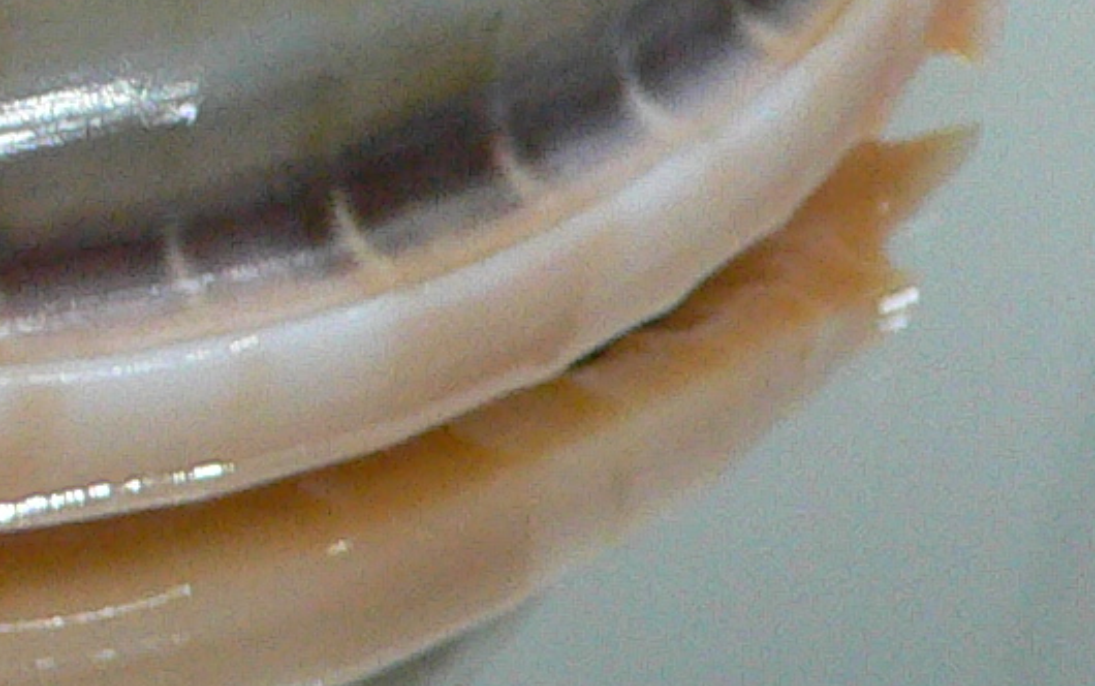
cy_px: -682
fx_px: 4210
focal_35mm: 141
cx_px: -496
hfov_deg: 14.0
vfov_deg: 8.8
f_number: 2.8
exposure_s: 1/50
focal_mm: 4.6
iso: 200
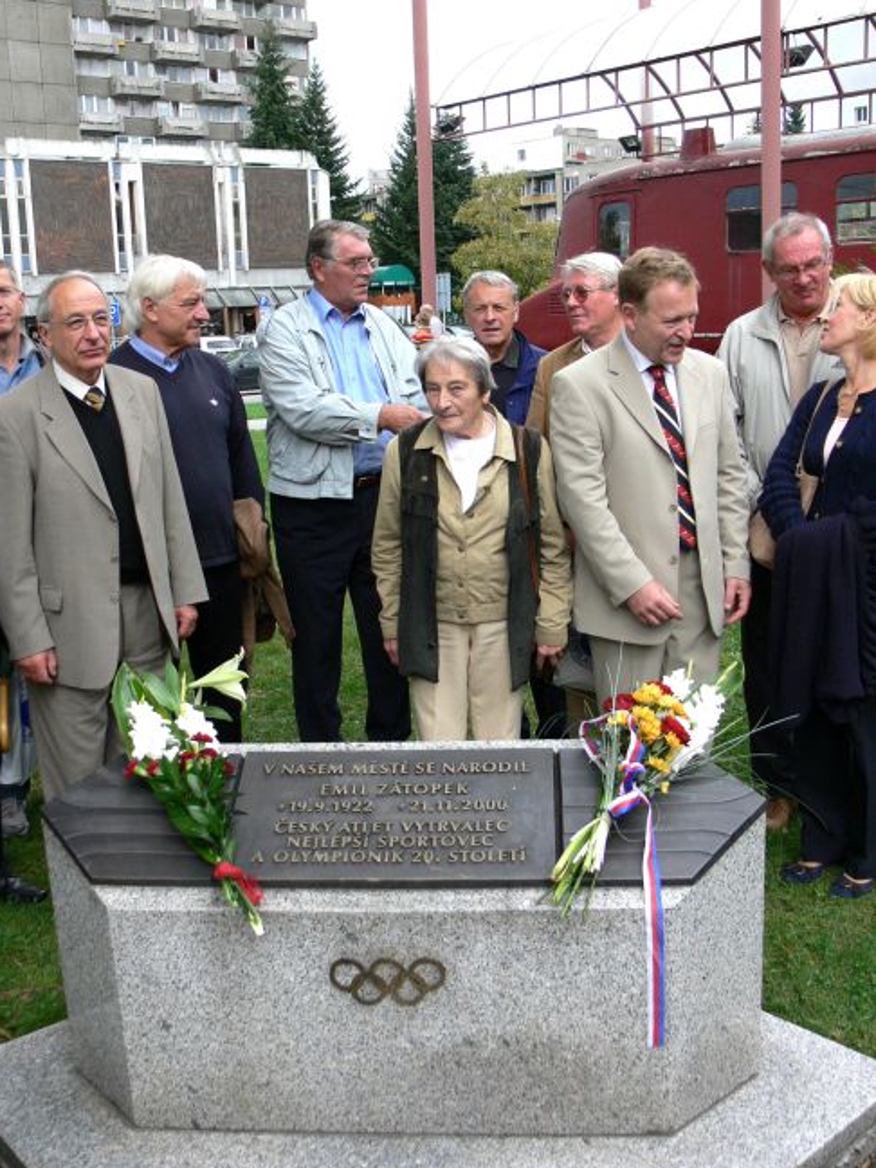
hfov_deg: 39.7
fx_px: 1215
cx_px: 429
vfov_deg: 51.4
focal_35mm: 36
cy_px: 582
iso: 100
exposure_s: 1/500
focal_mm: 7.4
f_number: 3.2
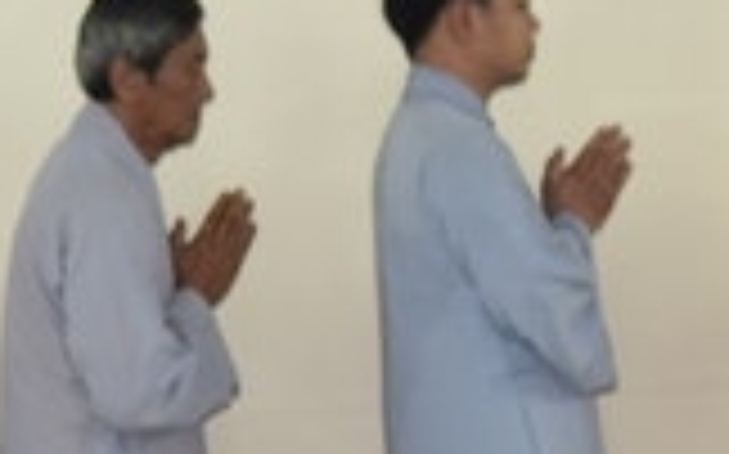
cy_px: 378
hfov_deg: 11.1
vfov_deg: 7.0
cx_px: 216
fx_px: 3733
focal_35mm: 188
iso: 1100
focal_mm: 46
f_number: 4
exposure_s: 1/60
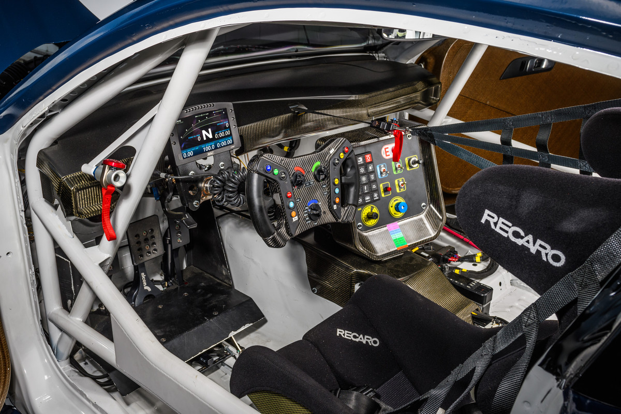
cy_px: 207
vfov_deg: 36.9
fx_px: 621
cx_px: 310
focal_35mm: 36
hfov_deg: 53.1
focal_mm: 24
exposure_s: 1/200
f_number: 8
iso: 100
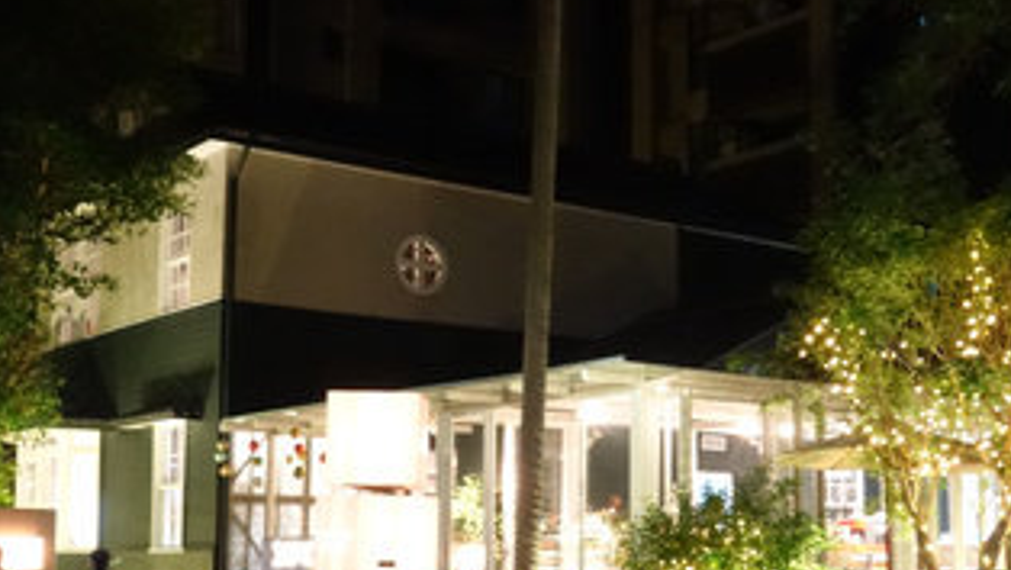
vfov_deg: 20.7
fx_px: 1556
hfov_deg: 35.9
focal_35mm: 58
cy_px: 386
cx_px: 602
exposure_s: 1/4
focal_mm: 10.77
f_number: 9
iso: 2500
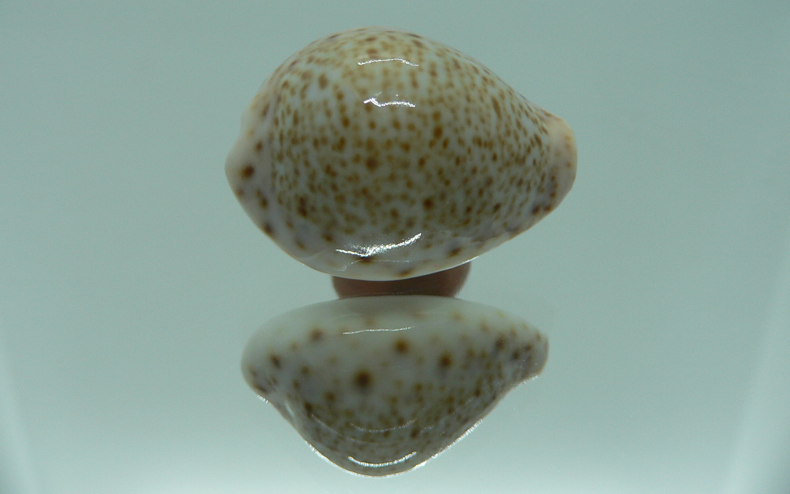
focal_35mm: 38
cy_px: 206
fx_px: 818
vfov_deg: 33.5
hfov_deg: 51.5
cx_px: 390
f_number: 2.8
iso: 80
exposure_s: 1/60
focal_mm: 4.6
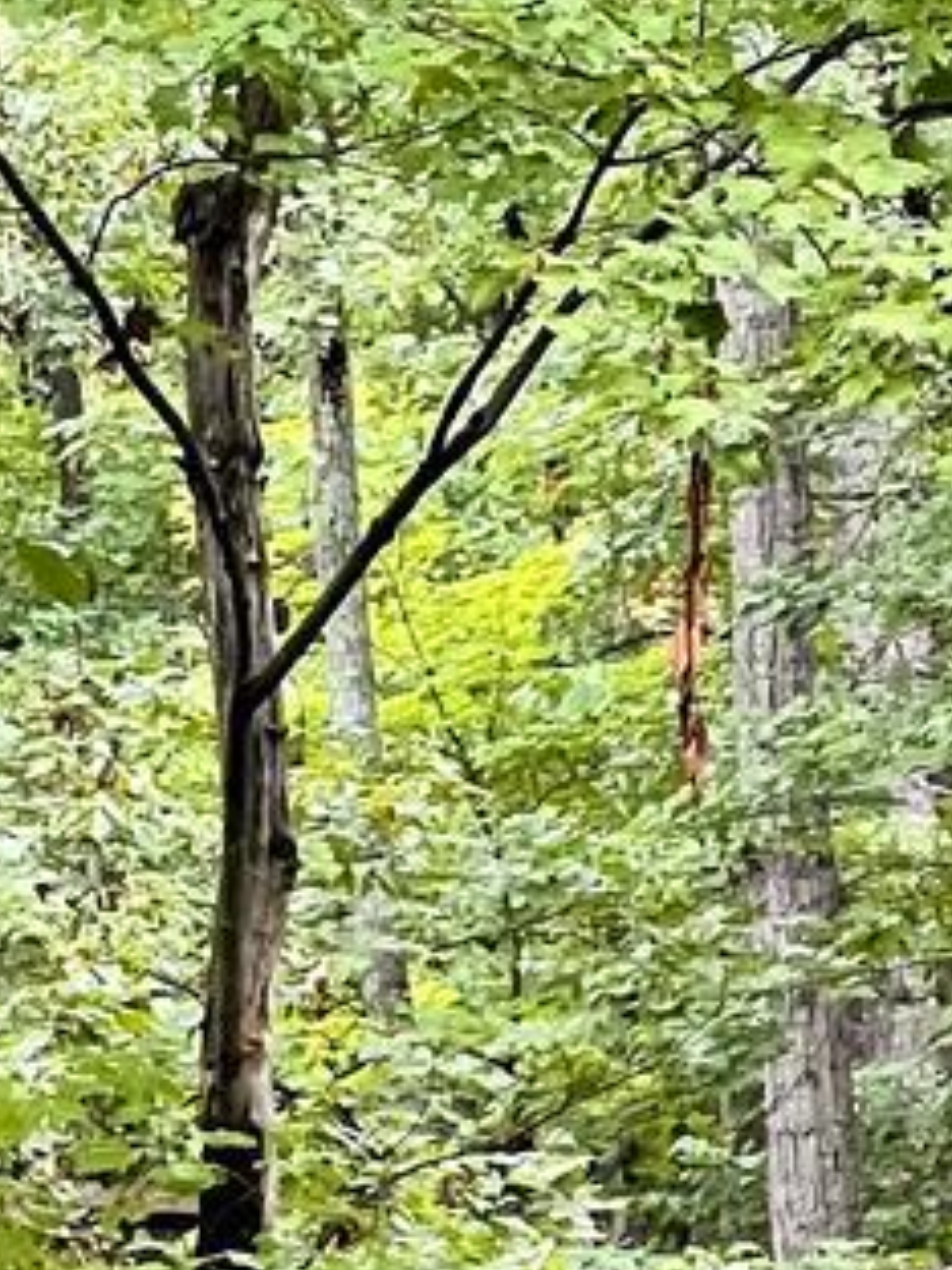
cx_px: -195
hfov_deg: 3.9
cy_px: 2796
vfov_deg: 5.1
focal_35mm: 379
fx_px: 13898
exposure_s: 1/99
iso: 160
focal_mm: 9
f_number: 2.8
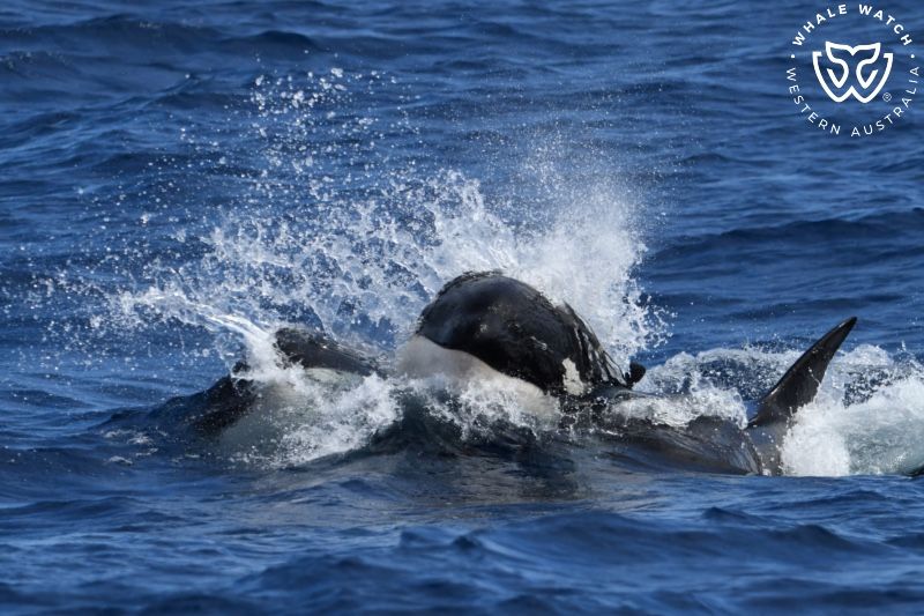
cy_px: 308
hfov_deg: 6.1
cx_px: 462
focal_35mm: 340
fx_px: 8724
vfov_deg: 4.0
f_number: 6
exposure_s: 1/8000
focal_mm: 340
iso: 900
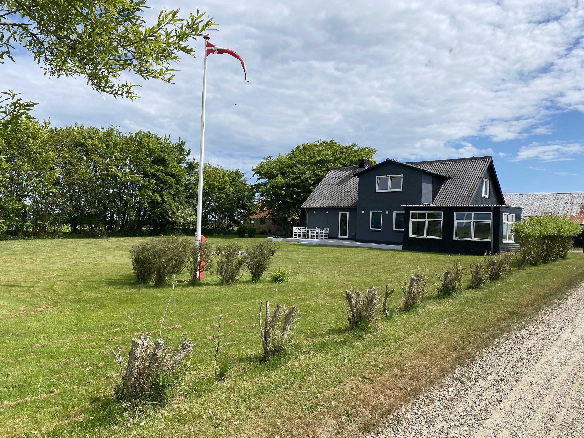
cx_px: 292
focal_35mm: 26
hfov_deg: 67.3
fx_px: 439
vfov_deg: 53.1
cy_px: 219
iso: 32
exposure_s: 1/4608
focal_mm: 4.25
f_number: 1.8
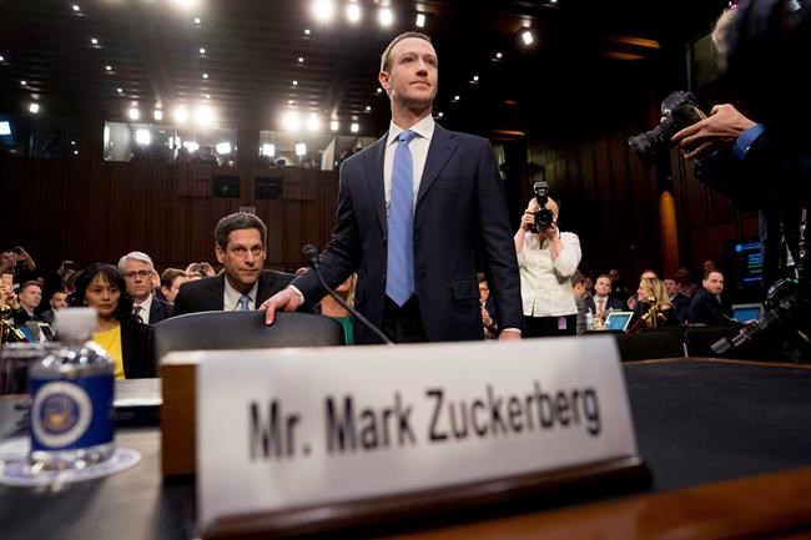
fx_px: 540
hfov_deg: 73.8
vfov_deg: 53.1
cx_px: 406
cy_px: 270
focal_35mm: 24
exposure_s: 1/1000
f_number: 3.5
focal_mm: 24
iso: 6400
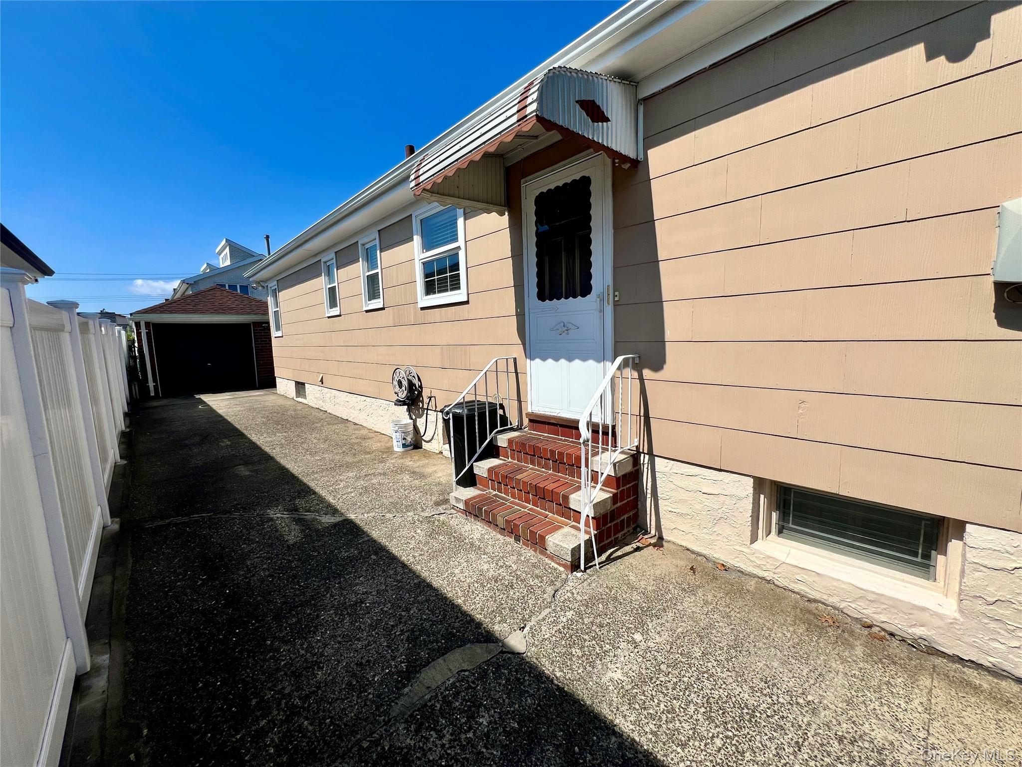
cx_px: 511
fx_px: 384
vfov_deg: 89.9
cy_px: 384
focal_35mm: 13
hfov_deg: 106.2
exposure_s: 1/3311
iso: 32
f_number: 1.8
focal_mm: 1.57
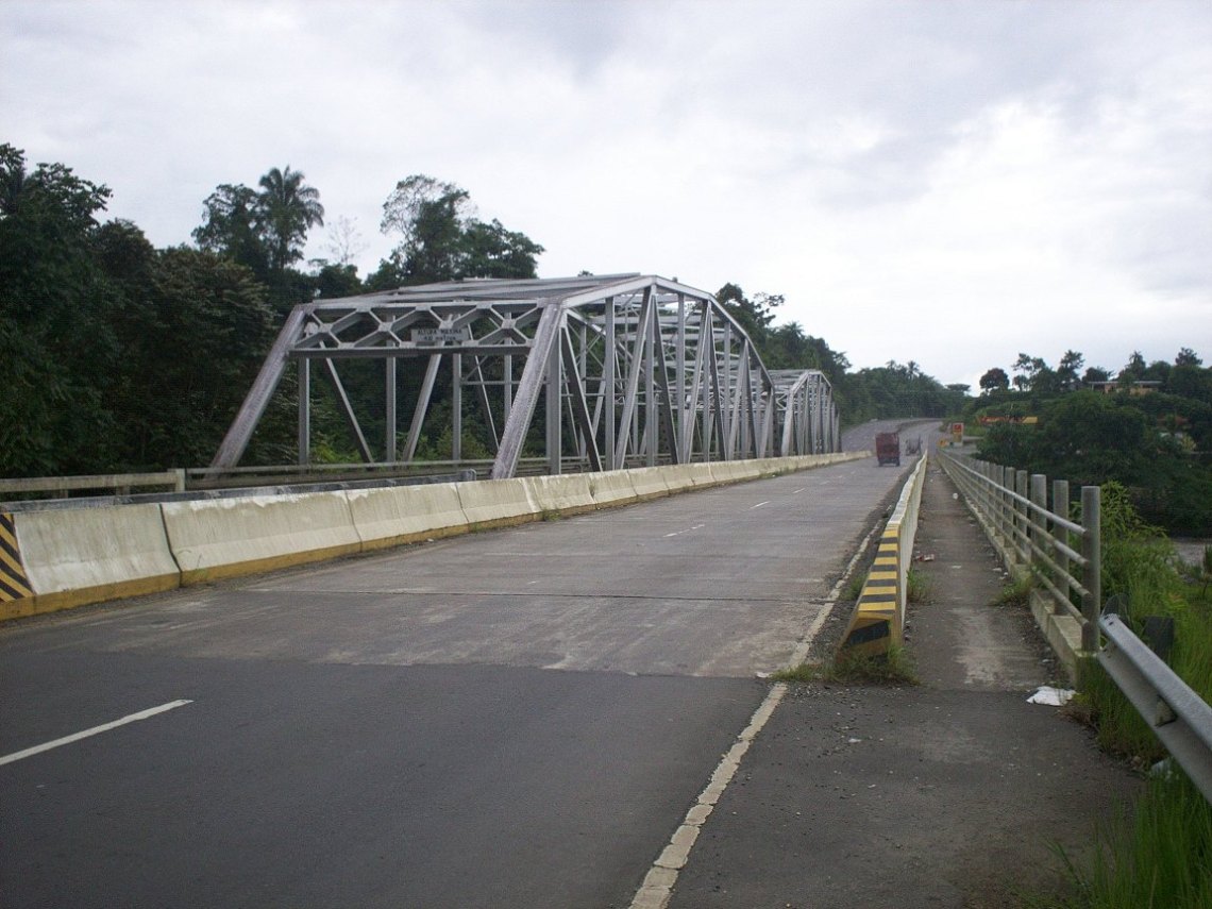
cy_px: 454
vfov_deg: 39.7
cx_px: 606
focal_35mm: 36
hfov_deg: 51.4
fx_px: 1260
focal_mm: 6
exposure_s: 1/349
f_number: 4.5
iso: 100
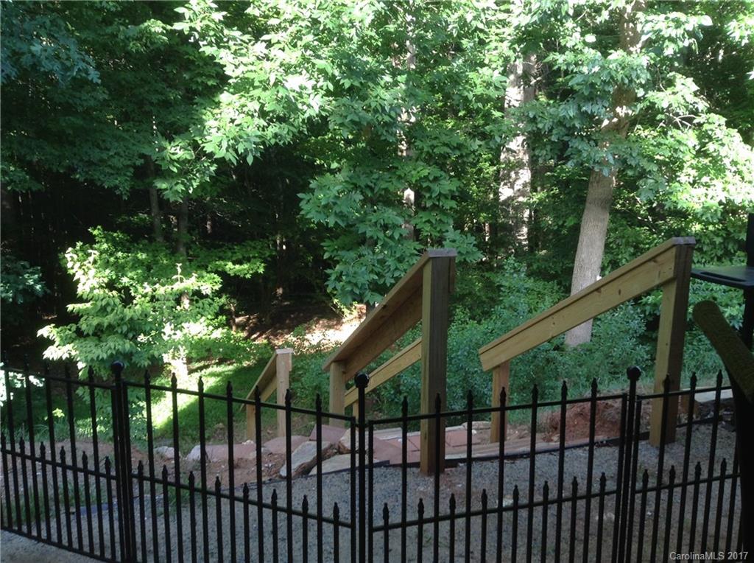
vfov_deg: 42.8
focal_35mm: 33
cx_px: 377
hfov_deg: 55.4
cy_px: 282
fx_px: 717
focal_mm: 3.3
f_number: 2.4
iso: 32
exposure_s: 1/50
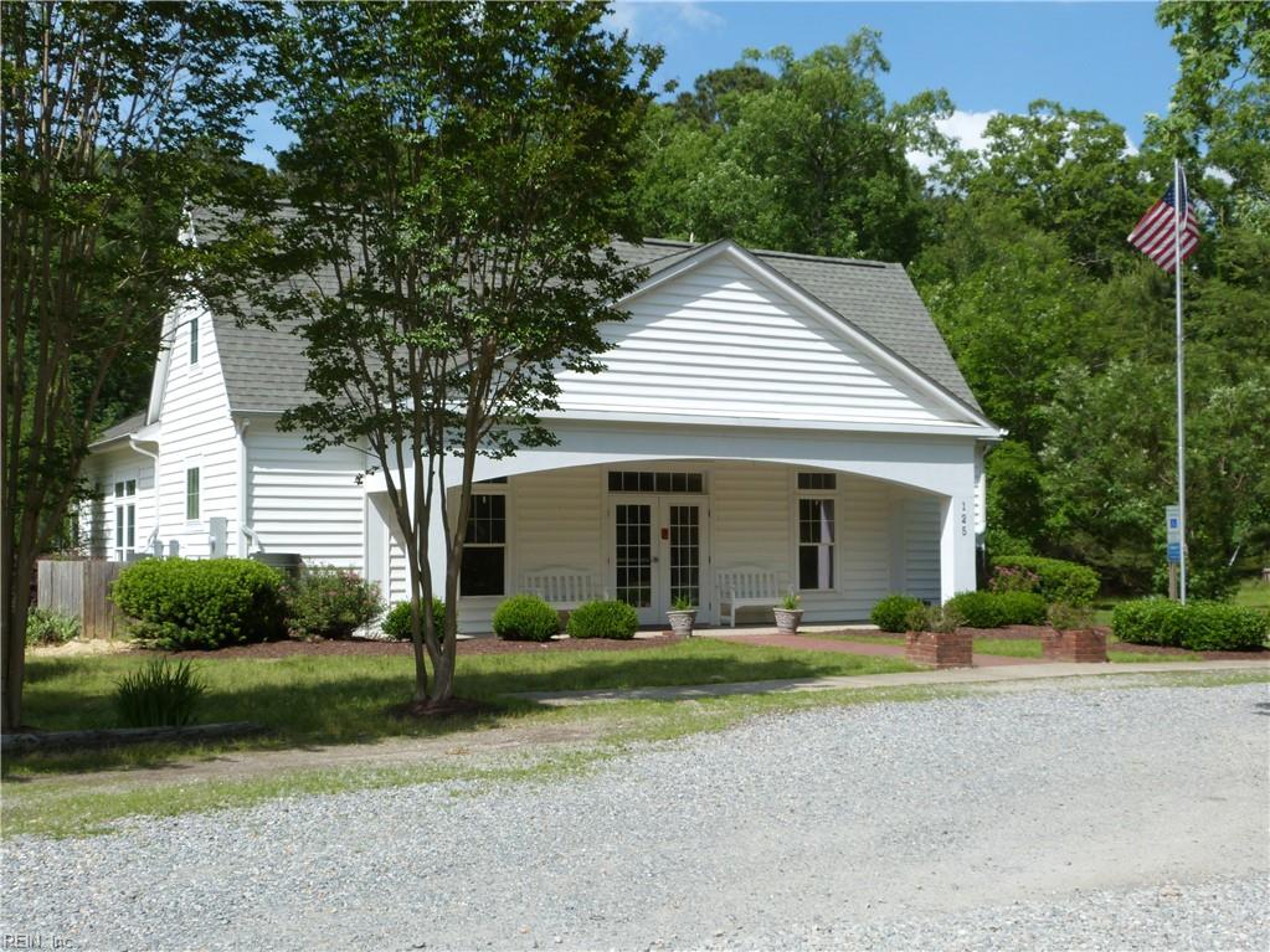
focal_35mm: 42
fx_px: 1541
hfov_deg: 44.8
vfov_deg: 34.3
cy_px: 476
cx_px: 635
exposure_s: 1/640
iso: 100
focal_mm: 7.4
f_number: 4.5
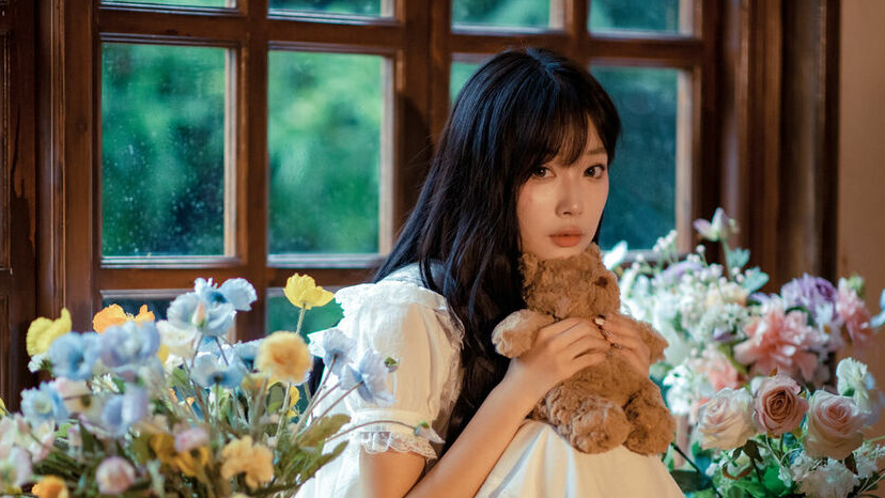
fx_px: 2652
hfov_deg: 18.9
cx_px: 439
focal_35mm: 113
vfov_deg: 10.7
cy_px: 354
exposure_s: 1/1250
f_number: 1.4
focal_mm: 85
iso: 2000
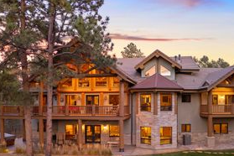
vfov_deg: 38.4
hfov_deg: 55.3
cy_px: 105
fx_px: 221
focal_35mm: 34
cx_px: 144
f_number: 2.8
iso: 370
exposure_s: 1/15
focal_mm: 8.38
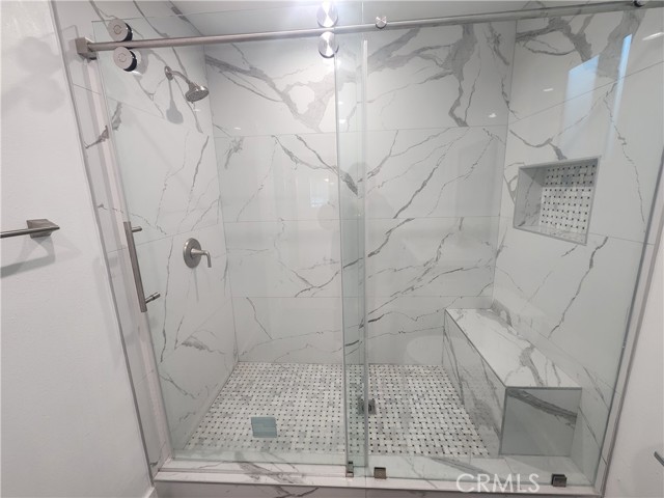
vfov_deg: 89.9
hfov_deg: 106.2
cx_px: 332
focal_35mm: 13
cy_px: 249
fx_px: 249
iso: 200
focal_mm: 2.2
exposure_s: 1/60
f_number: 2.2
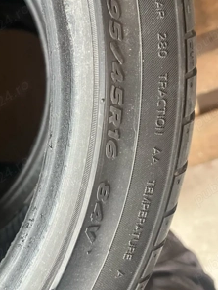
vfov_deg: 52.3
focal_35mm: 35
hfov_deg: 40.6
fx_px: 294
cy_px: 116
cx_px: 93
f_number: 1.6
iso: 500
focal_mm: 5.1
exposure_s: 1/60
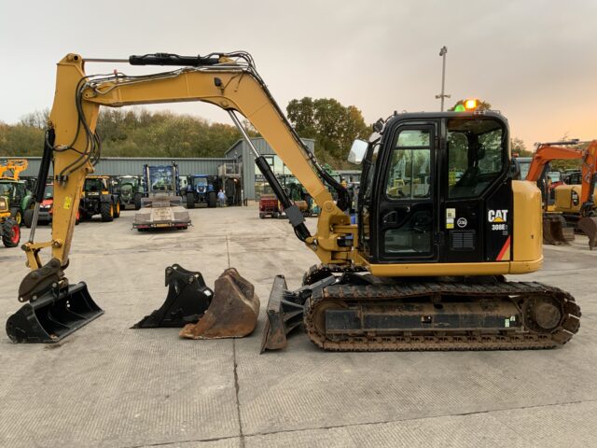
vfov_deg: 48.2
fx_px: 500
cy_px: 224
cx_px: 298
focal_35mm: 29
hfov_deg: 61.7
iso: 64
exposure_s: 1/101
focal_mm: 3
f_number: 1.8
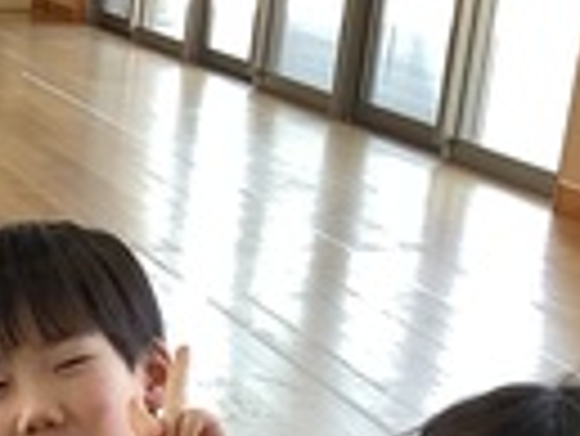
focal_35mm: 120
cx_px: -364
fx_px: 2013
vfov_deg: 11.8
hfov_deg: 14.9
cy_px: 654
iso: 100
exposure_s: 1/100
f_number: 2.4
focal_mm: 3.3
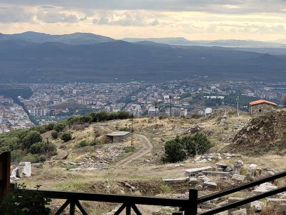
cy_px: 108
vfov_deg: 19.4
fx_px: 628
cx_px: 143
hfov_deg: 25.7
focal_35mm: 76
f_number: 2.4
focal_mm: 7.12
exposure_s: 1/368
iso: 25
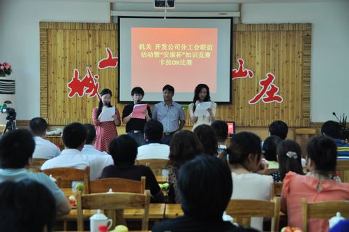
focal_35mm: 78
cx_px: 174
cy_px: 116
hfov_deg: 26.0
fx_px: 755
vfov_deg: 17.4
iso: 400
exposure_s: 1/15
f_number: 4.8
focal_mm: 52
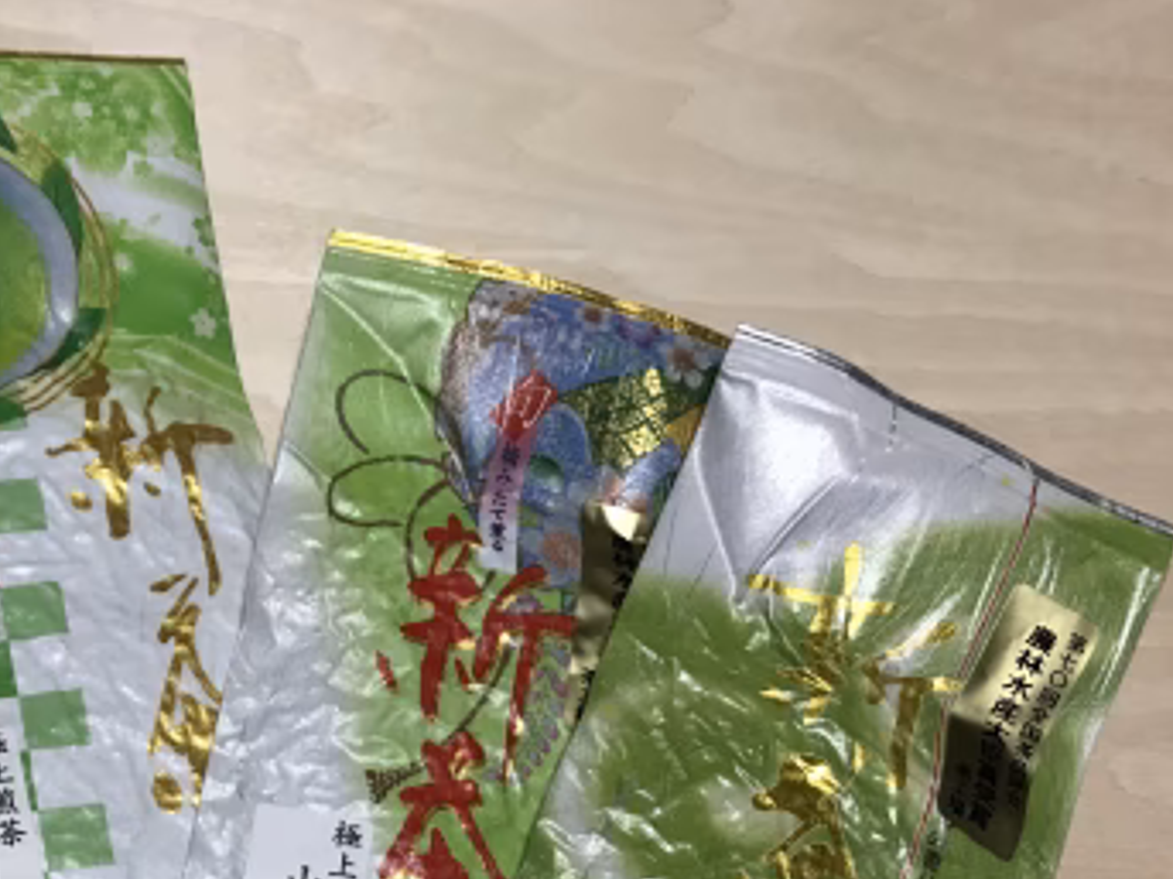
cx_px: 188
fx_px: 1660
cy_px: 735
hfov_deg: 37.1
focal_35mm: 49
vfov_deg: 28.8
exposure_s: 1/17
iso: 40
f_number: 1.8
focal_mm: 3.99
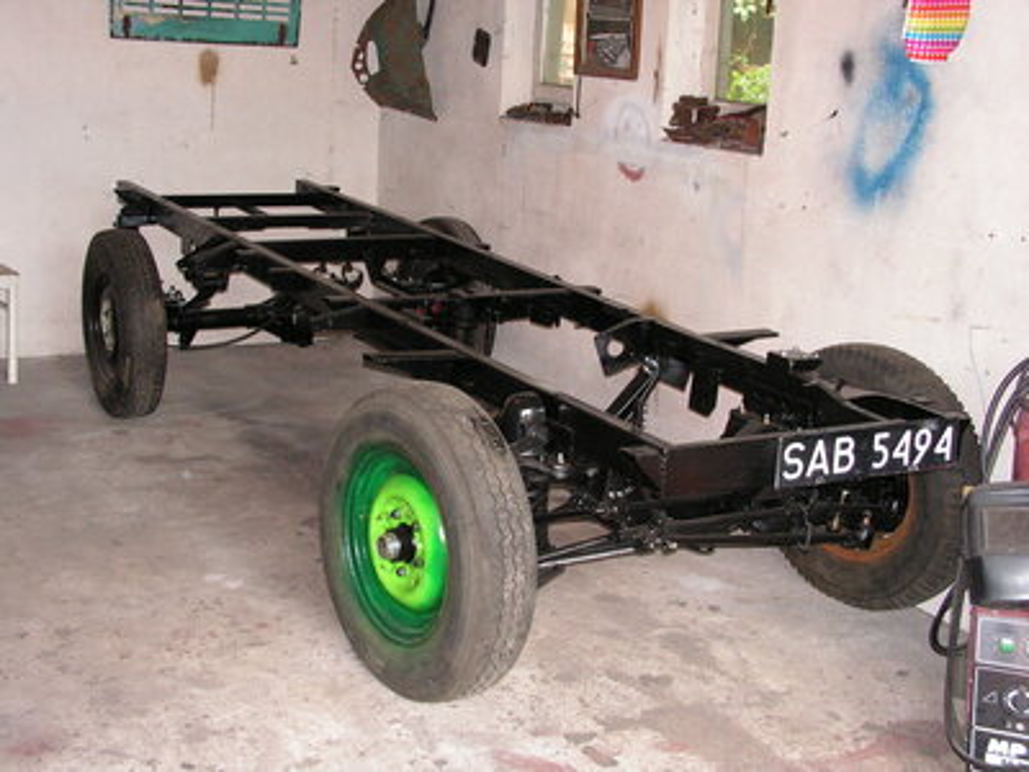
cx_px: 514
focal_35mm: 48
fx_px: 1427
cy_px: 386
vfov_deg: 30.3
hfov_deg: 39.7
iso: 200
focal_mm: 8.1
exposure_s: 1/40
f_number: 3.2
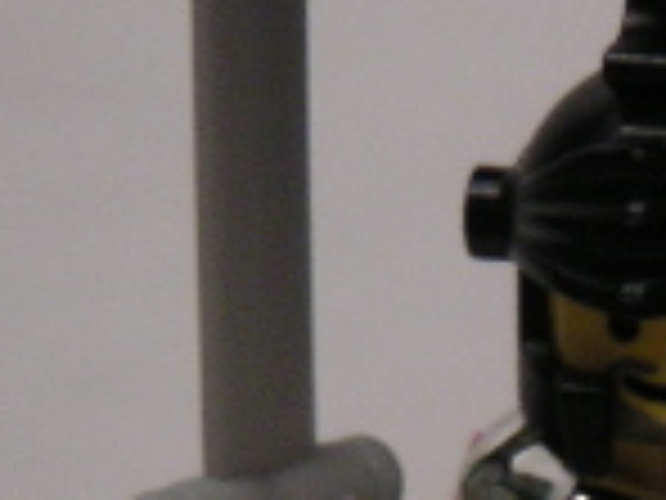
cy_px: 644
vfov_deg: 3.3
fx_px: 8639
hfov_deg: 4.4
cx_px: 1012
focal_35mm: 449
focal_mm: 17.1
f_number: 3.6
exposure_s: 1/20
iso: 100
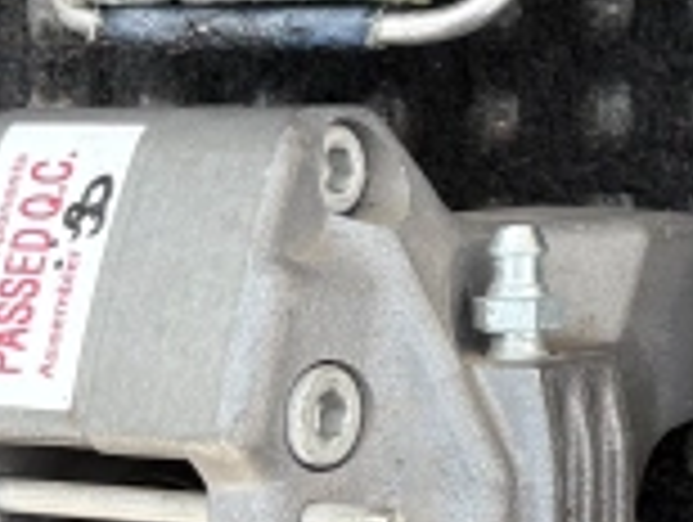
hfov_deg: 13.9
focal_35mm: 135
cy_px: 27
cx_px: 958
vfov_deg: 10.9
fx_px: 2707
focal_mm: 5.96
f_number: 1.6
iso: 64
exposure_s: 1/441
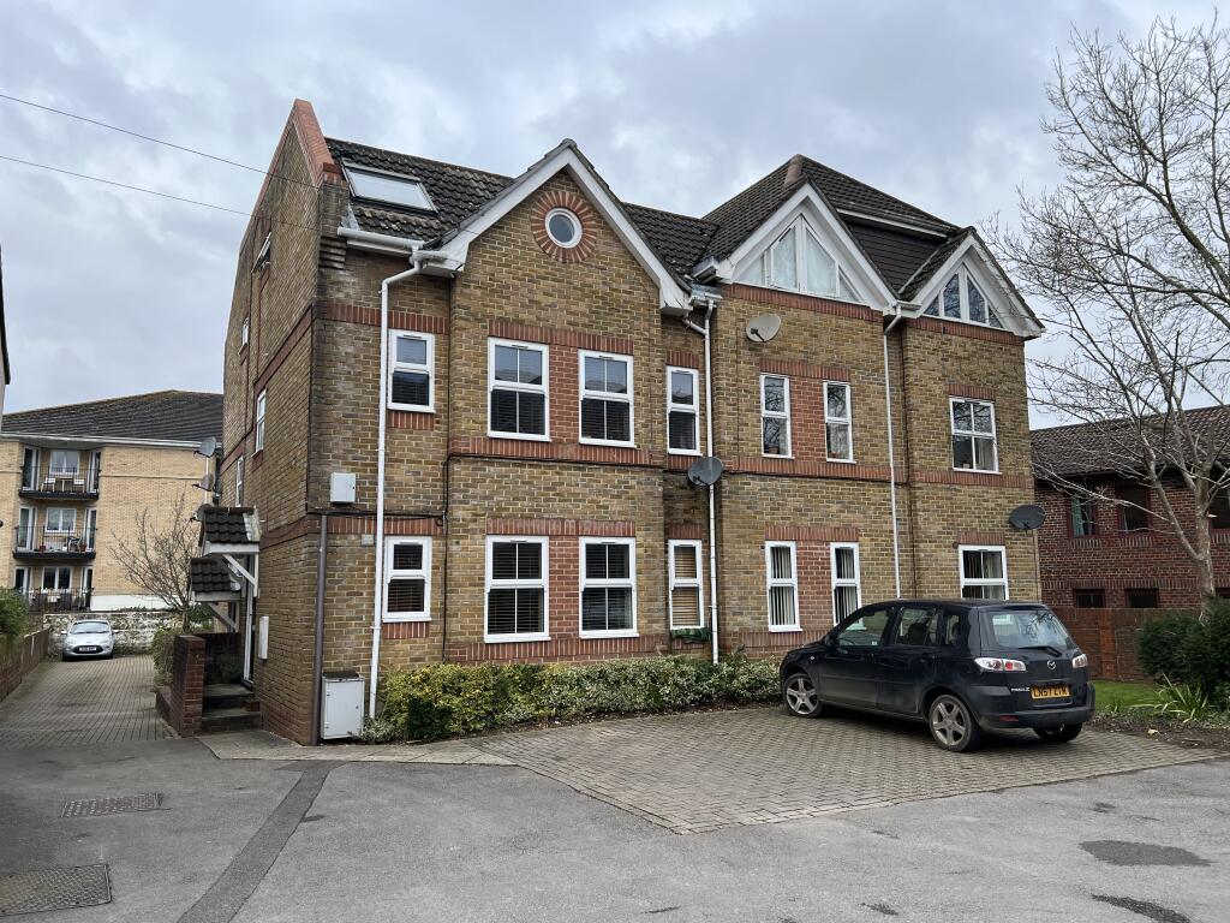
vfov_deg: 53.1
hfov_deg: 67.3
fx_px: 924
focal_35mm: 26
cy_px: 462
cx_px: 615
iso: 50
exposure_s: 1/1019
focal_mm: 5.7
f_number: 1.5
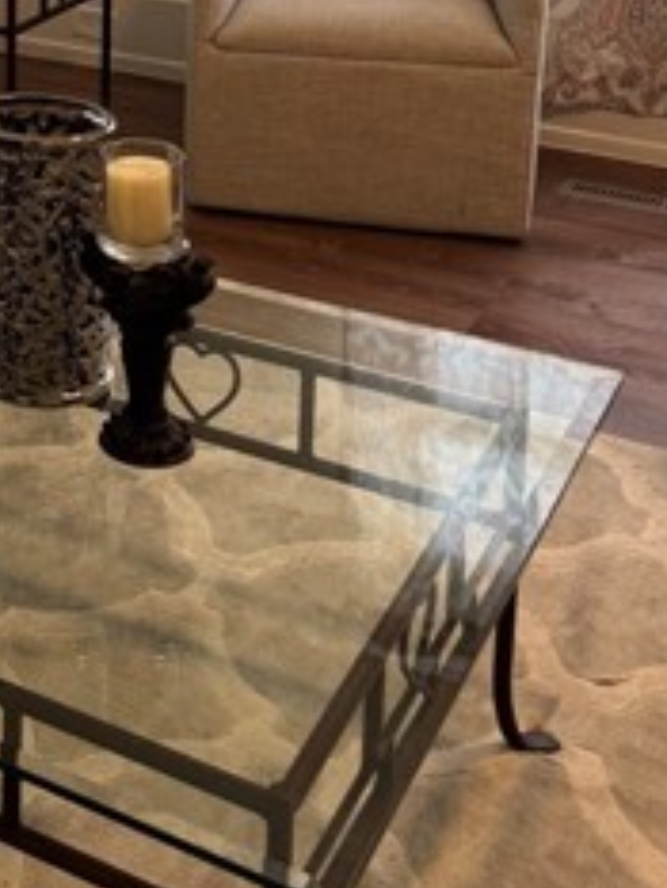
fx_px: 1694
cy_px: -95
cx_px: -232
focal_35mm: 66
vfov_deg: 26.9
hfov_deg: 20.2
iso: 125
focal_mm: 6.76
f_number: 1.78
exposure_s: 1/60
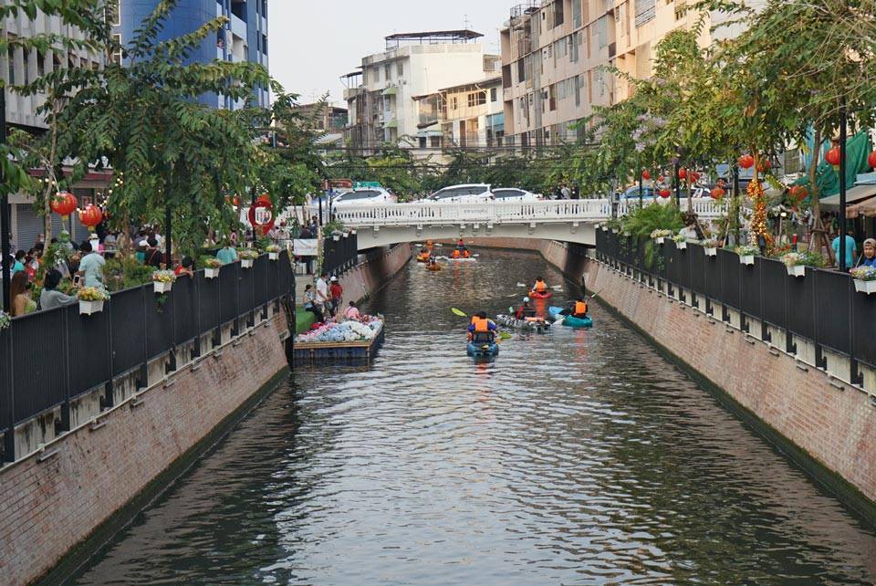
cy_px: 293
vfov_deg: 19.5
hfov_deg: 28.8
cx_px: 438
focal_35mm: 70
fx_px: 1705
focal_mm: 70
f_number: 5.6
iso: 160
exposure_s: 1/160
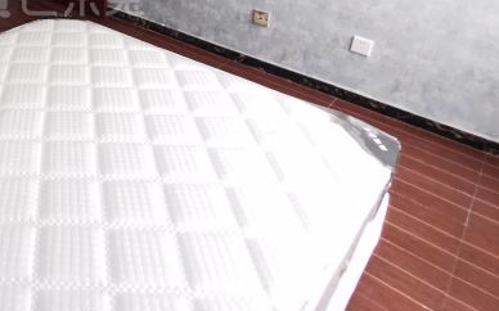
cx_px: 41
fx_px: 476
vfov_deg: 32.6
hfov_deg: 48.8
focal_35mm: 35
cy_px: -17
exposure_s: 1/33.3
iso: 320
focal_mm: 2.35
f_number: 2.2
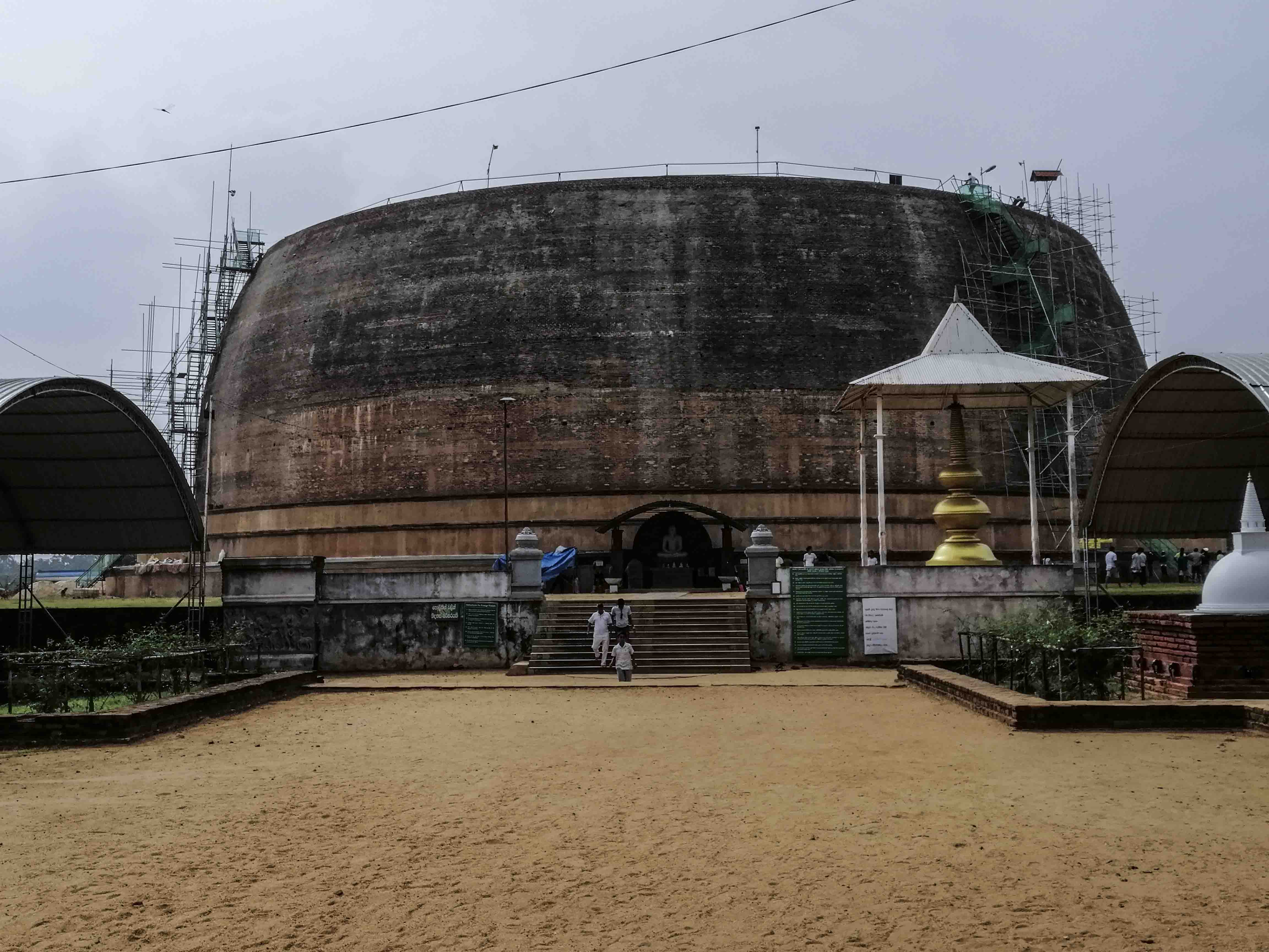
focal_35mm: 65
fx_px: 2383
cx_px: 634
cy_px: 476
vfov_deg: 22.6
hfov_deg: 29.8
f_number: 2.2
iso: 50
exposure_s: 1/2000
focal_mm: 3.81
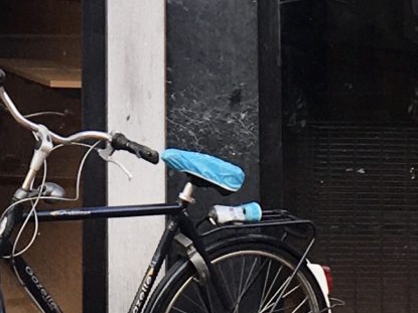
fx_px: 2161
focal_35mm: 179
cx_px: -49
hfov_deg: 10.9
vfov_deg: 8.1
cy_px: -207
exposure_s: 1/127
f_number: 2.2
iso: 25
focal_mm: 4.15
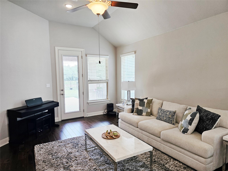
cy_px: 86
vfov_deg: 58.9
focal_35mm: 23
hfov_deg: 73.9
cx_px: 114
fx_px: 151
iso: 125
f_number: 1.7
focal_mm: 6.3
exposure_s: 1/120
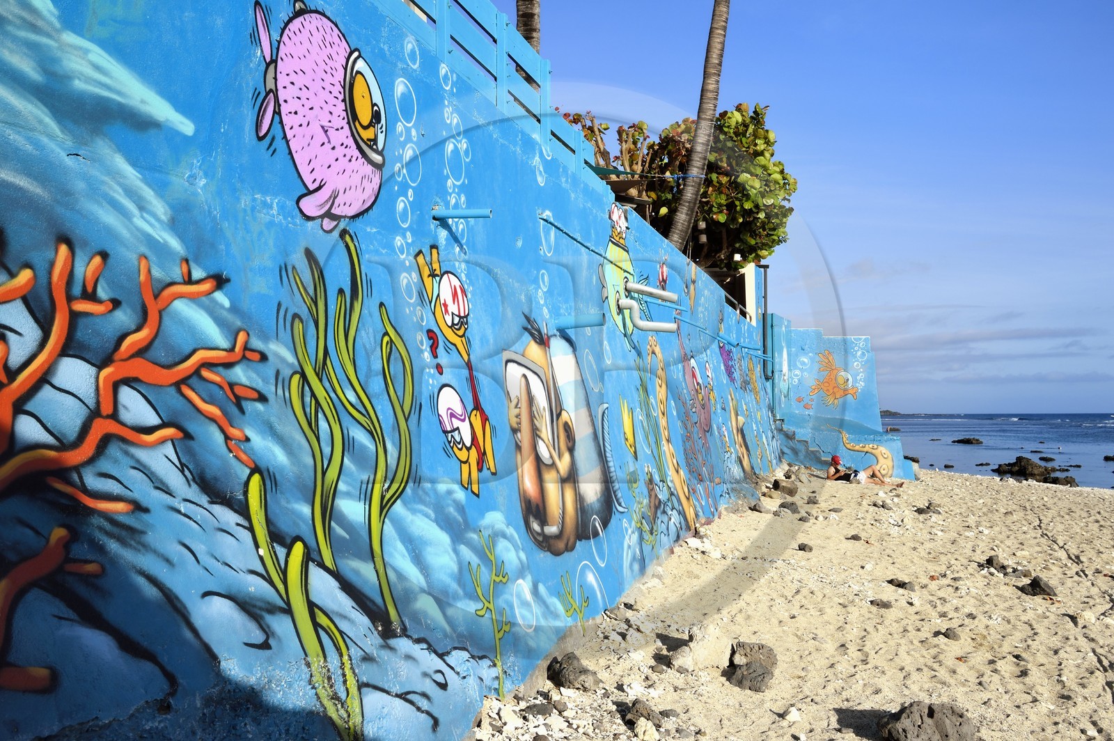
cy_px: 370
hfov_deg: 58.8
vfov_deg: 41.0
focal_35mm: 32
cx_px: 557
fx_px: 989
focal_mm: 32
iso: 200
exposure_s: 1/320
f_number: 14
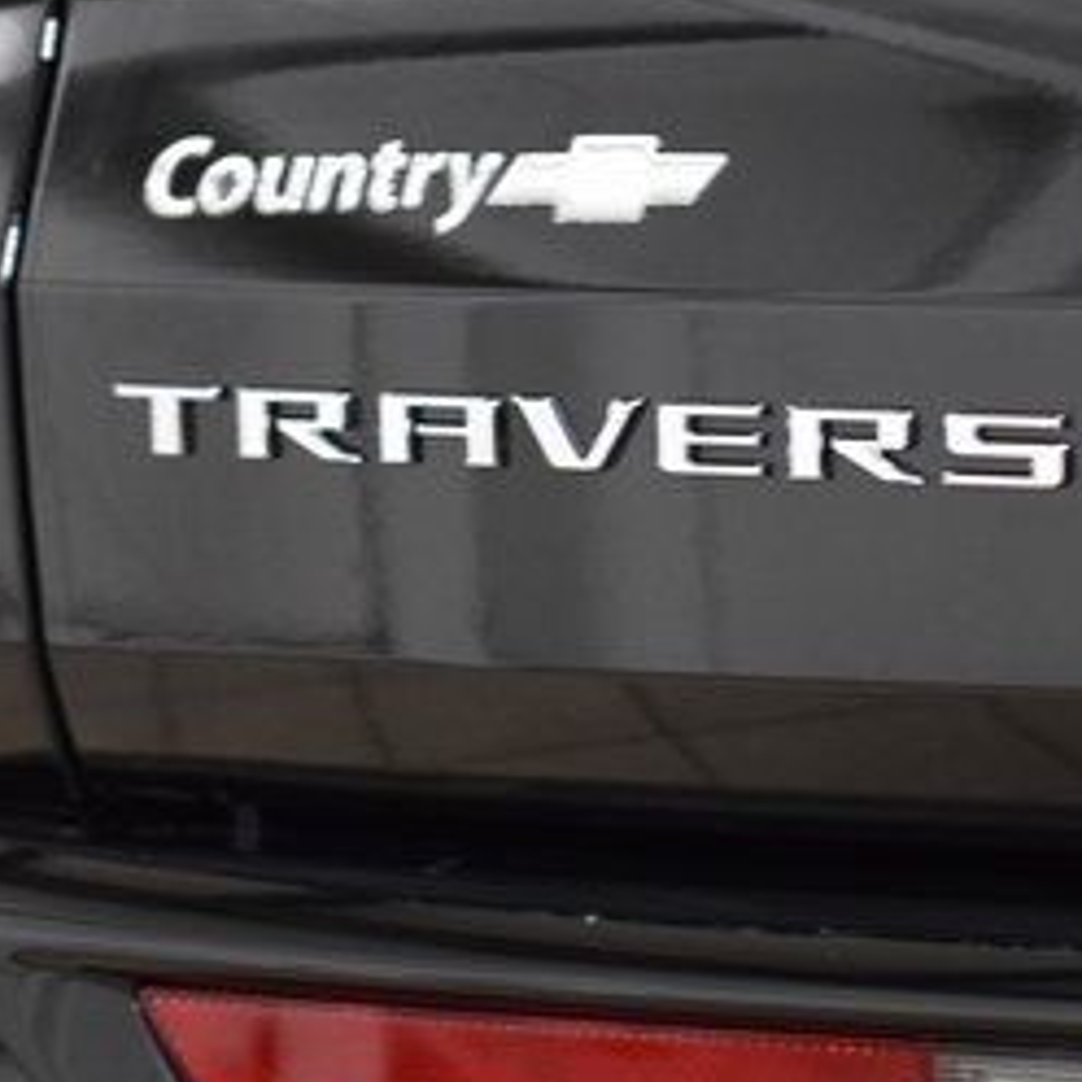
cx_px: 855
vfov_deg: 7.6
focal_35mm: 230
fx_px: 8134
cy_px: 452
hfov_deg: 7.6
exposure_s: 1/50
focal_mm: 70
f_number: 2.8
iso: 1600
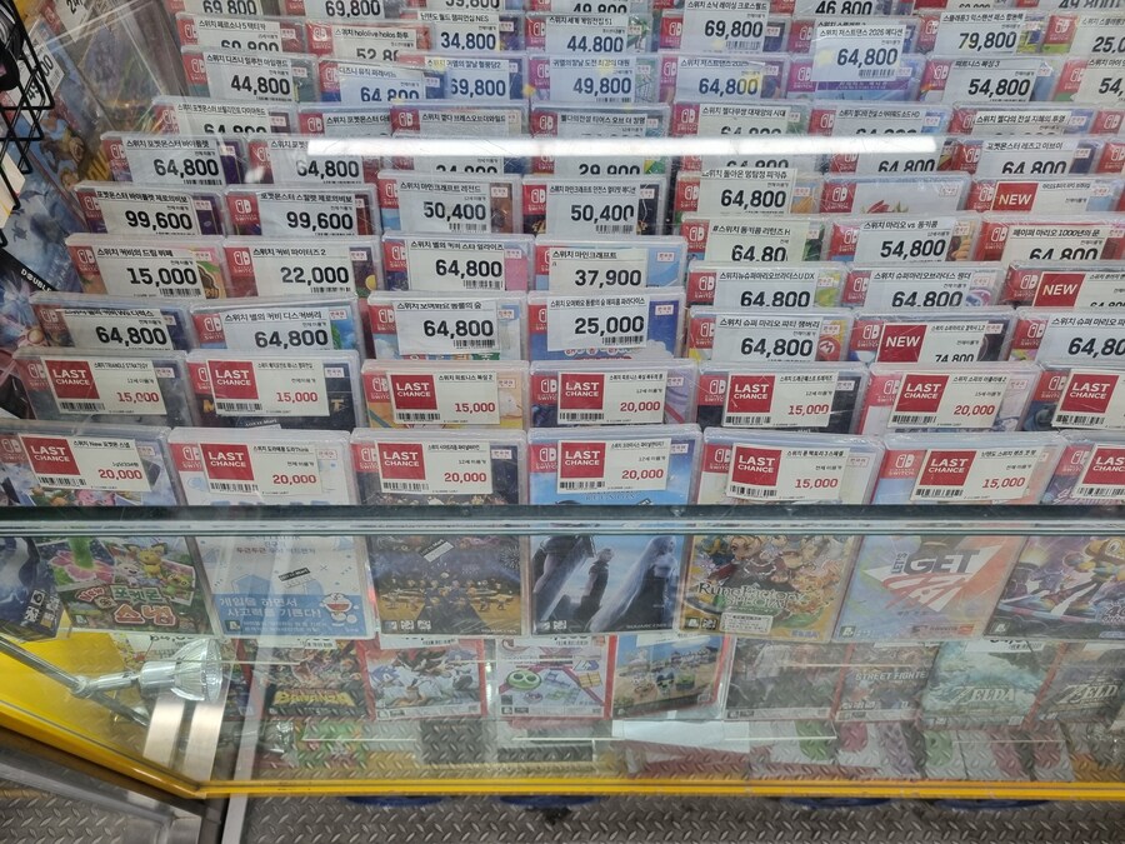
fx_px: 845
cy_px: 422
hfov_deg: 67.3
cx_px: 562
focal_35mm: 26
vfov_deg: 53.1
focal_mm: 5.4
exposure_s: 1/120
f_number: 1.8
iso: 160
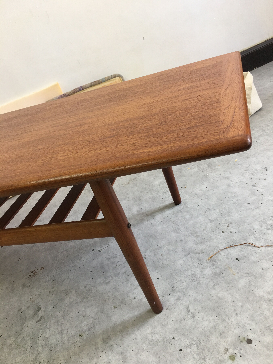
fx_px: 305
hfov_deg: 48.2
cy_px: 182
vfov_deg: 61.7
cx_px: 136
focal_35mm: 29
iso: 50
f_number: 2.2
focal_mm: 4.15
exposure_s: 1/33
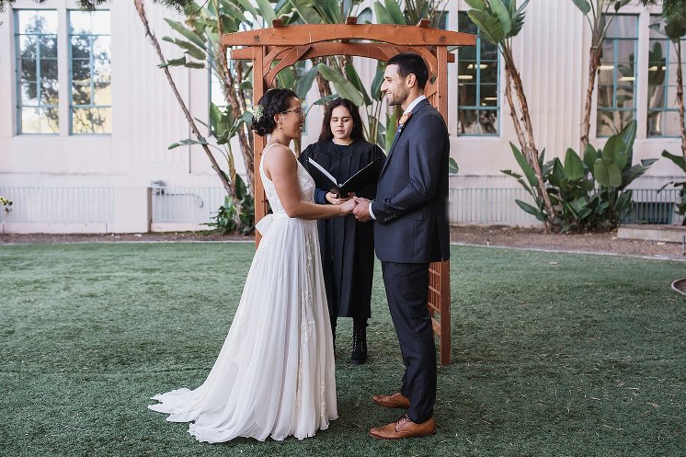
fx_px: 686
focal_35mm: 36
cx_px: 348
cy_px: 228
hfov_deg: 53.1
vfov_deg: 36.9
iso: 400
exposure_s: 1/400
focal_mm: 35
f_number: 2.8
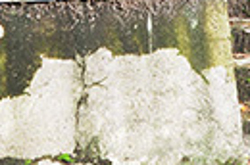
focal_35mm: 104
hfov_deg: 19.6
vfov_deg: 11.0
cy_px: -229
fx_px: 722
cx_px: 90
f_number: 13
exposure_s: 1/30
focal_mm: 11
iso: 200
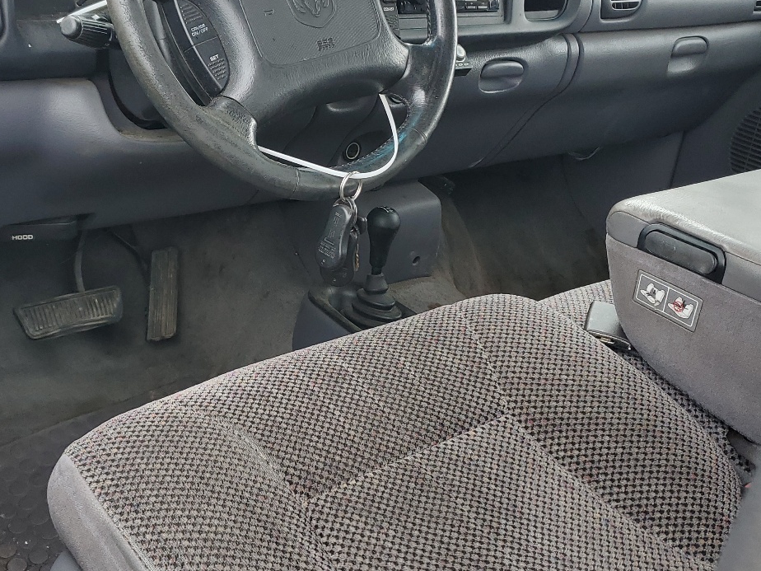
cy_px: 261
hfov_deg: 41.8
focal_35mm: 45
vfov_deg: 32.2
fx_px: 989
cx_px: 283
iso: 50
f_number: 1.5
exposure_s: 1/147
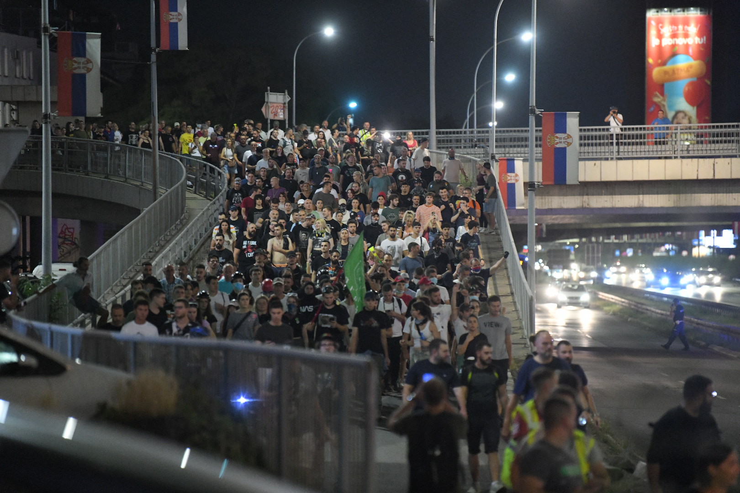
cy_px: 246
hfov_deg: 10.3
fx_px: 4111
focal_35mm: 200
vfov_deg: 6.9
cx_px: 370
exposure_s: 1/125
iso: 10000
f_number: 3.2
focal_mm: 200
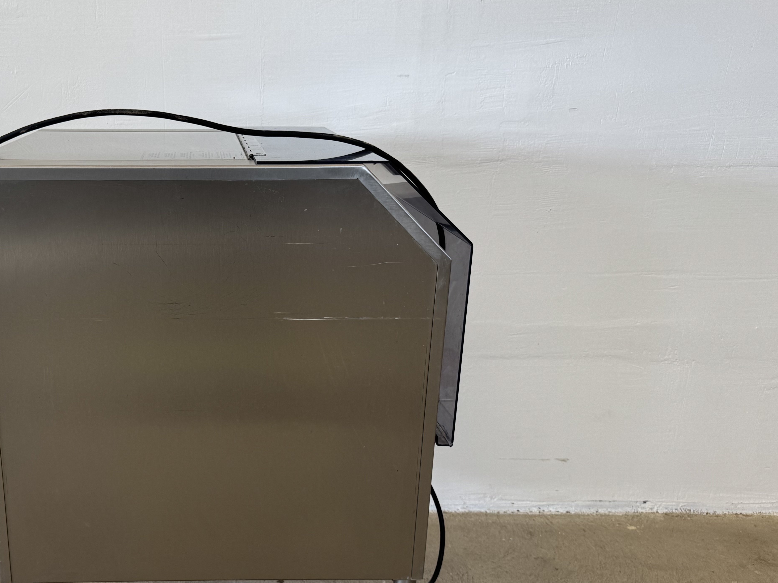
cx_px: 216
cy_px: 352
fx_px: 832
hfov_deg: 48.6
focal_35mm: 37
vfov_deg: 38.5
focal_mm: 6.76
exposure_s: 1/121
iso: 64
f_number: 1.78
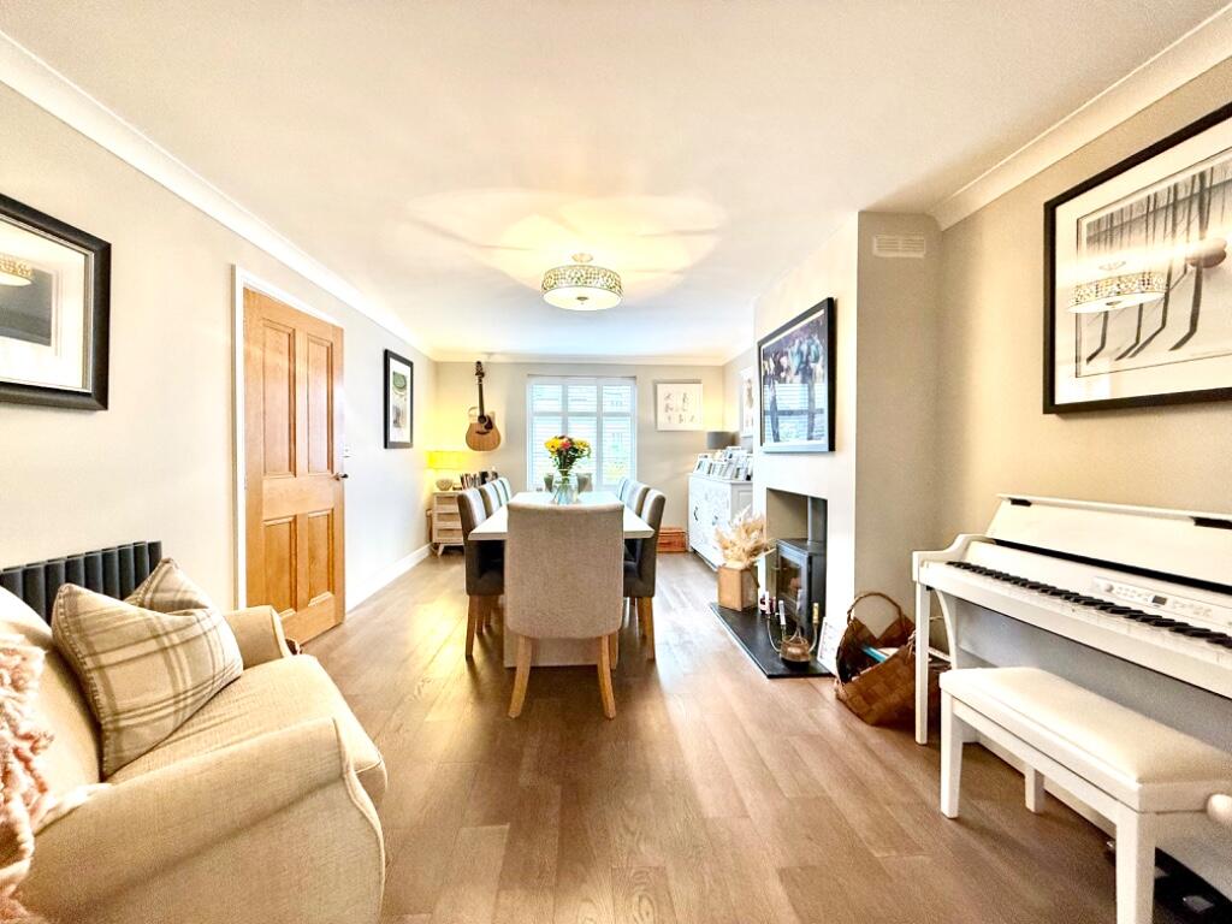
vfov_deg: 85.7
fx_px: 498
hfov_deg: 102.1
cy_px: 462
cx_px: 616
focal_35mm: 14
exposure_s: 1/100
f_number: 2.2
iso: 320
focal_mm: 2.22
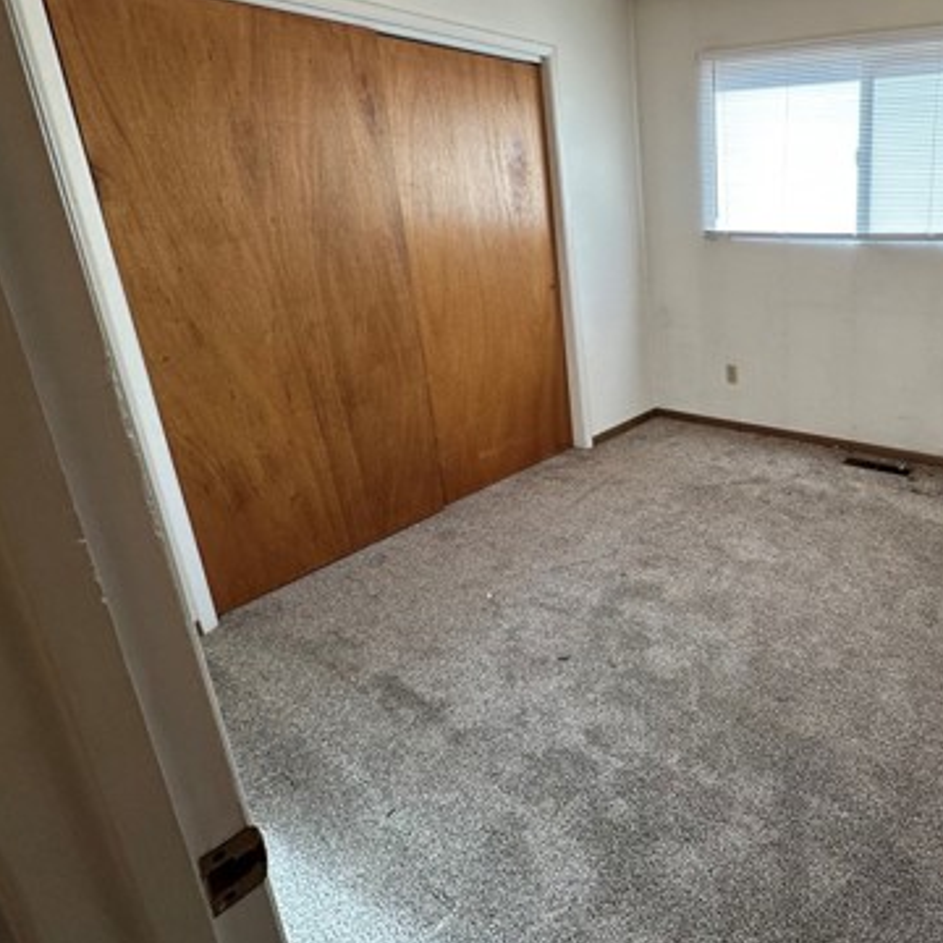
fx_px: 678
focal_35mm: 22
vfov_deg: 68.9
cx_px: 773
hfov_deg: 62.8
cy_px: 375
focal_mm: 2.22
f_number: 2.2
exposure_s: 1/120
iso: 100
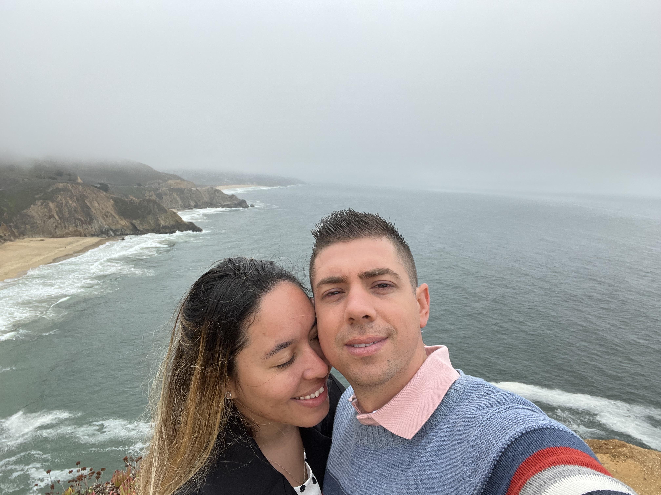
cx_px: 330
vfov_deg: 58.9
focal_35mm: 23
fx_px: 439
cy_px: 248
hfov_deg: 73.9
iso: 32
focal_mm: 2.71
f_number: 2.2
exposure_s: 1/818
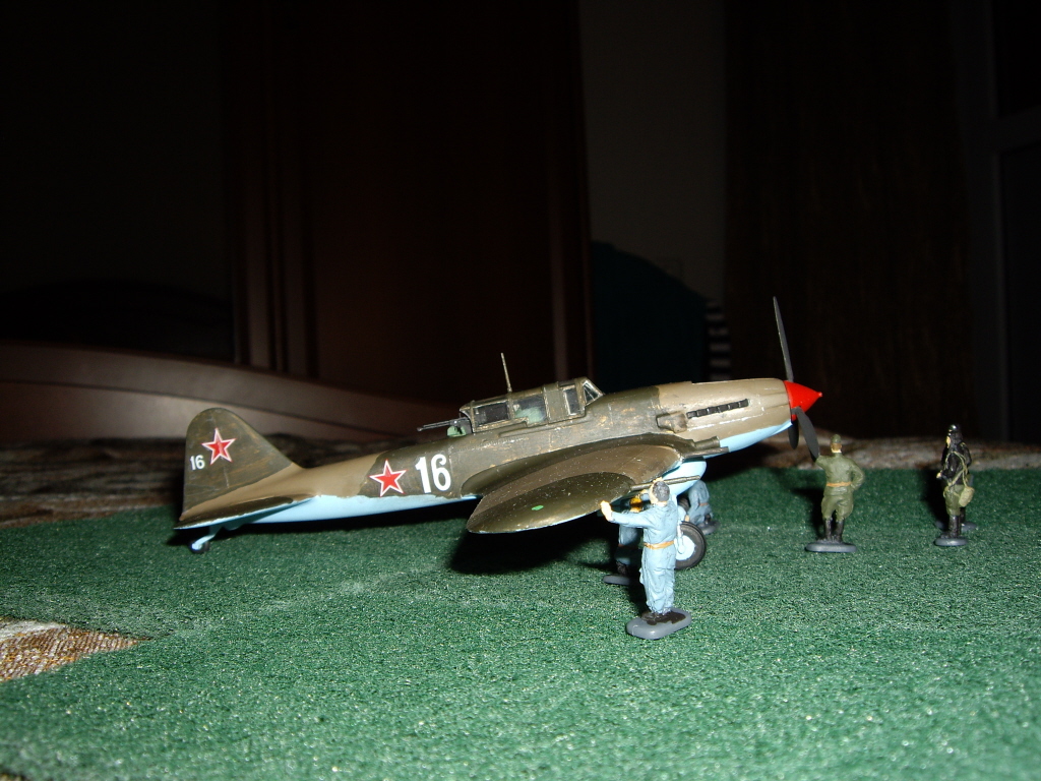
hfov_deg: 49.0
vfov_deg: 37.7
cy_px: 390
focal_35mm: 38
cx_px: 520
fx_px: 1143
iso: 50
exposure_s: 1/40
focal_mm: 6.2
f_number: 4.3
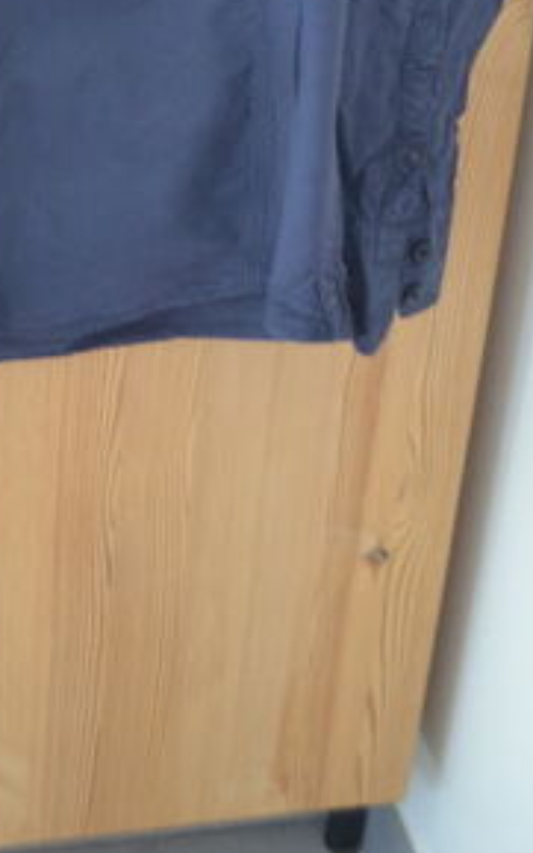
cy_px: -162
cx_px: -91
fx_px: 1768
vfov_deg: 24.6
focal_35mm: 76
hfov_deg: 16.5
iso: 400
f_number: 3.8
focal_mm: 20
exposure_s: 1/15
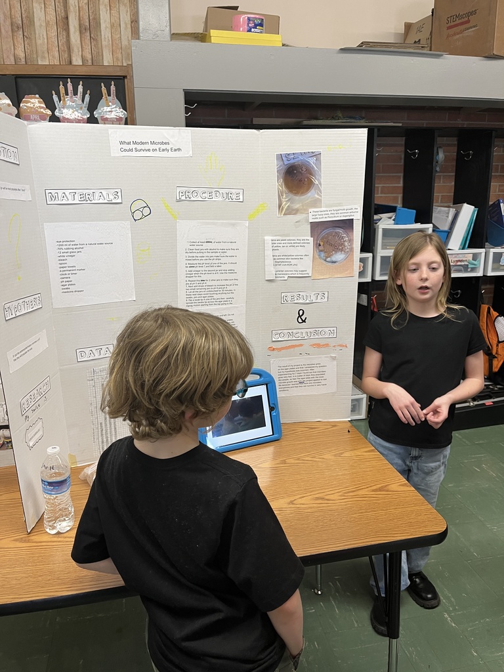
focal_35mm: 26
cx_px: 252
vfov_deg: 67.3
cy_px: 336
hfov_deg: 53.1
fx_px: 505
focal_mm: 5.1
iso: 100
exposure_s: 1/60
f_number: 1.6
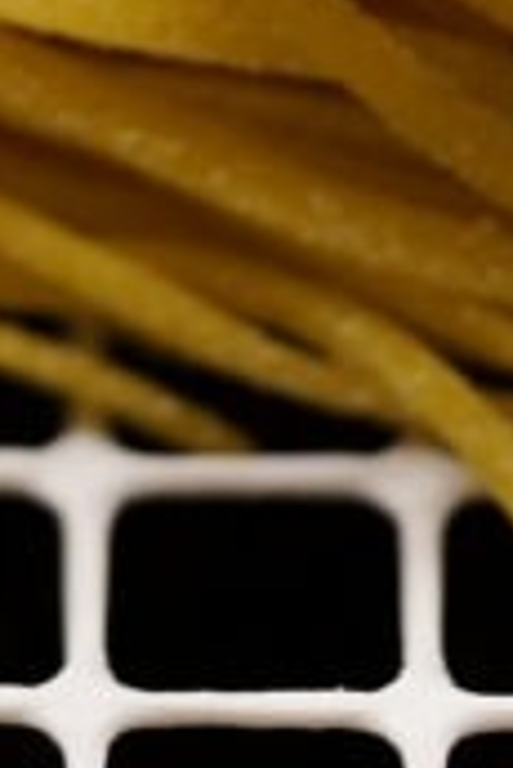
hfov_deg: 3.1
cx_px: 633
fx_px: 9471
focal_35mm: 444
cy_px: -321
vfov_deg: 4.6
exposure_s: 1/160
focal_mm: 90
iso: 1600
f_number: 2.8
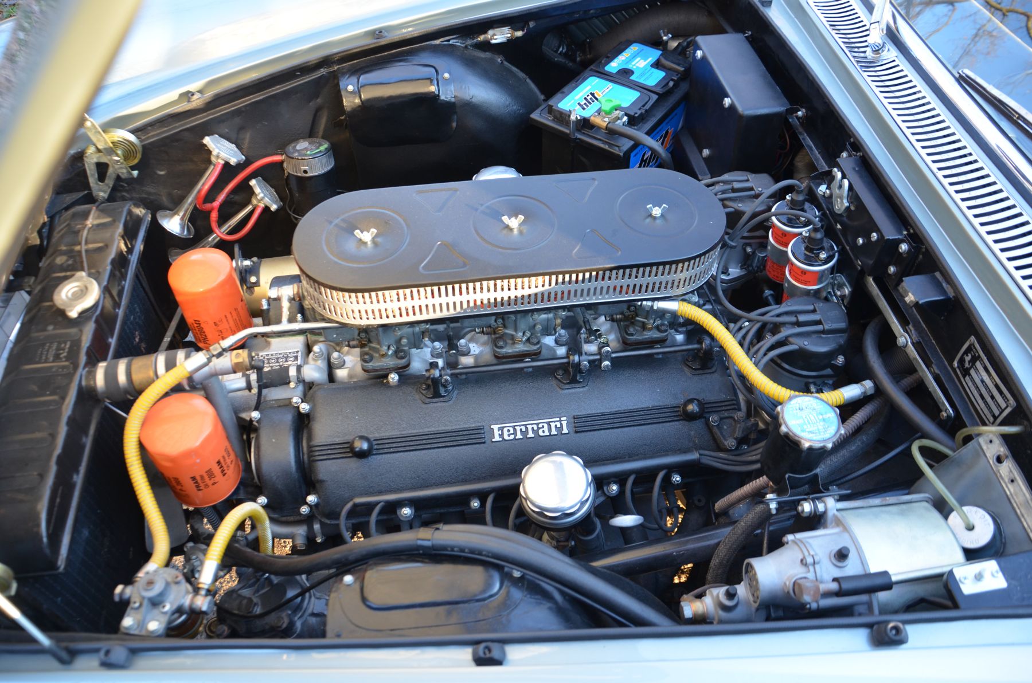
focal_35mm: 27
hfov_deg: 67.5
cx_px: 516
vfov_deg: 47.7
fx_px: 772
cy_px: 342
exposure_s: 1/60
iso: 400
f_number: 4
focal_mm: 18
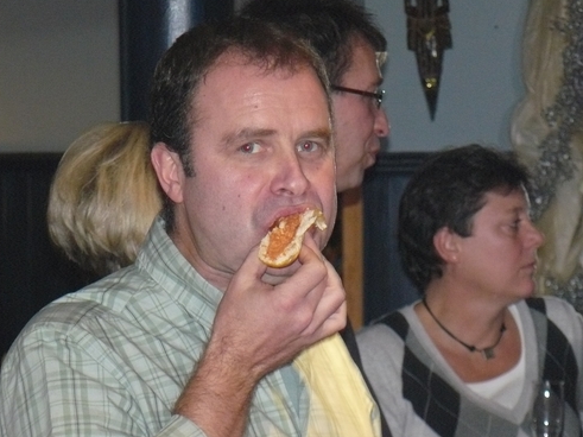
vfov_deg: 6.3
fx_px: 3991
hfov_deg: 8.4
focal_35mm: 237
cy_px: 226
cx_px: 267
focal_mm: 32.3
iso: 400
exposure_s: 1/30
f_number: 3.3
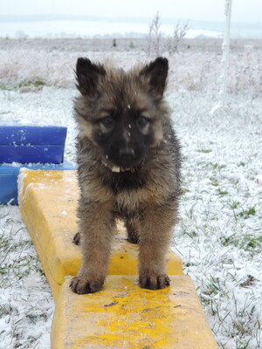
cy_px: 174
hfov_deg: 16.4
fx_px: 908
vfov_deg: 21.8
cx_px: 131
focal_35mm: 90
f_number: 4.1
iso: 400
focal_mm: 16
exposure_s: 1/160
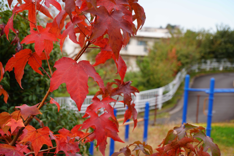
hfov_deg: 27.0
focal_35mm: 75
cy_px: 78
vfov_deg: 18.2
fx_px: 487
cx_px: 117
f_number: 5.6
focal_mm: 50
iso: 100
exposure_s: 1/320
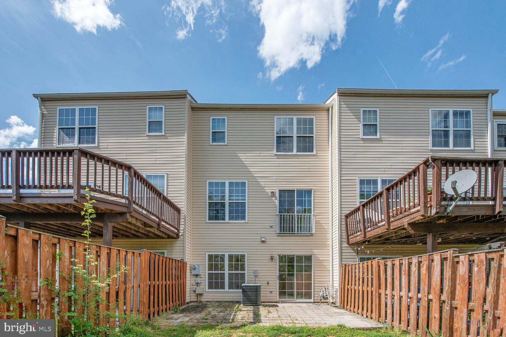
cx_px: 253
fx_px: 197
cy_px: 168
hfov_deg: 104.3
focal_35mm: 14
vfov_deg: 81.2
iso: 200
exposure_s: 1/800
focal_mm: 14
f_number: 8
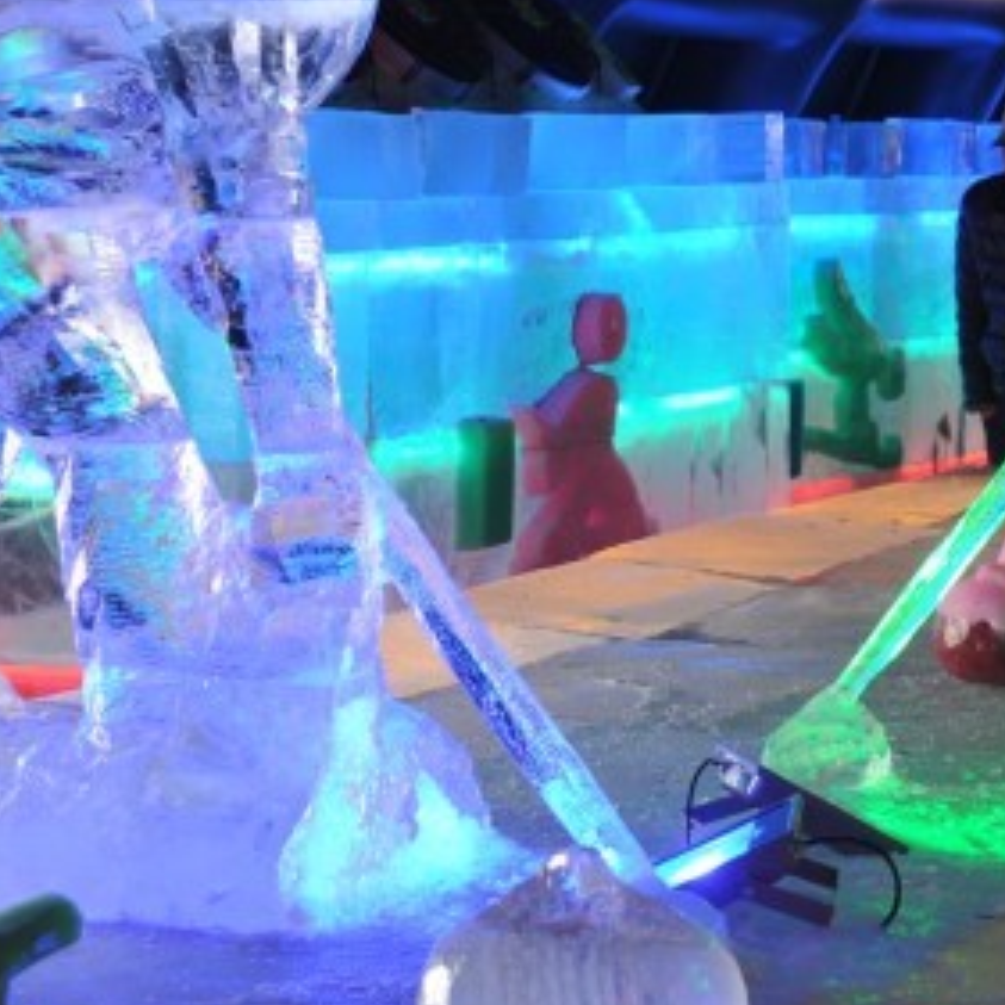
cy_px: 122
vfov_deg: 13.4
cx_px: 776
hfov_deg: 13.5
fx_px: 4237
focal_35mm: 129
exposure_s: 1/125
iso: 1600
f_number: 4.5
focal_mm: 45
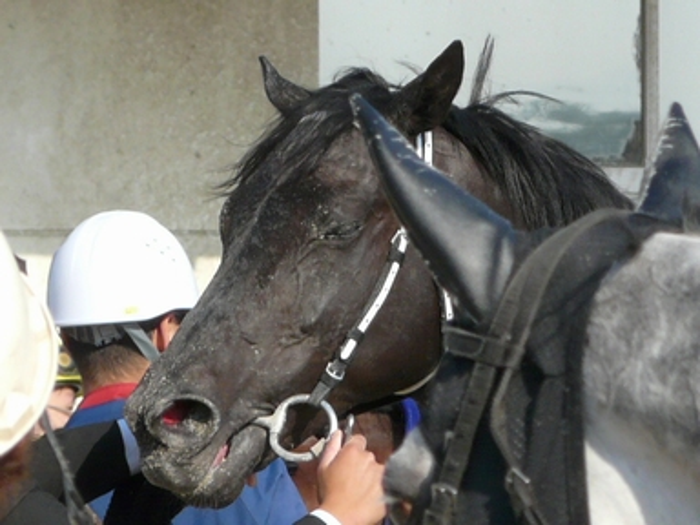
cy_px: 262
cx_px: 350
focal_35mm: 402
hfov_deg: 4.9
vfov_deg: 3.7
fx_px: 8129
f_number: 4
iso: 100
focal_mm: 41.5
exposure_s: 1/640
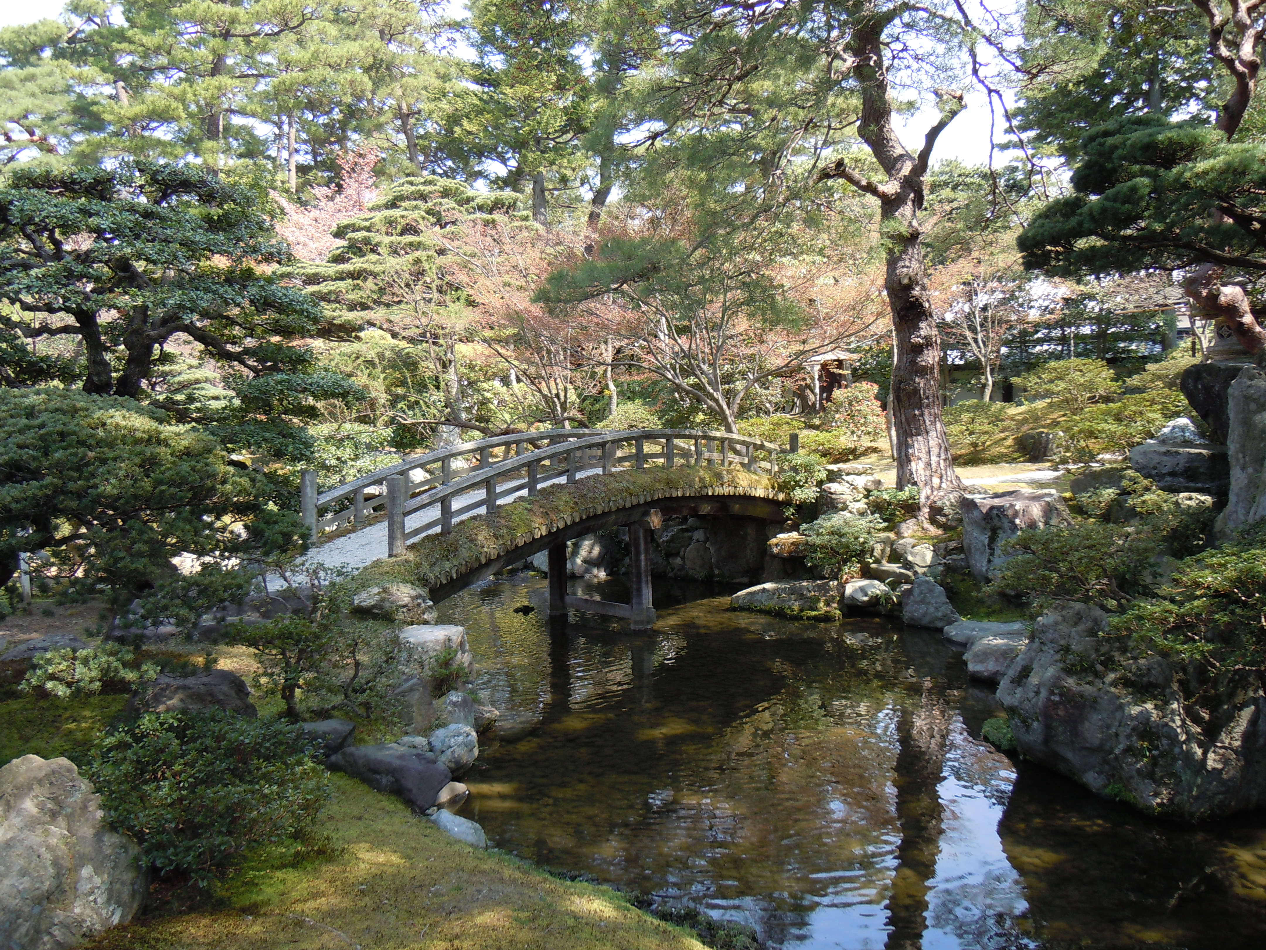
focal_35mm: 30
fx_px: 1097
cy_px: 475
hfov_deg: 60.0
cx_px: 633
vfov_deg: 46.8
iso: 100
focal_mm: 5.4
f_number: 3.5
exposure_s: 1/125
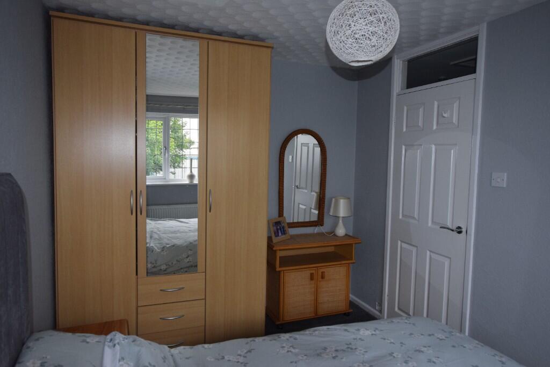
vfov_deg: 53.1
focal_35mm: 24
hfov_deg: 73.7
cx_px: 275
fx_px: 367
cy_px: 184
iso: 800
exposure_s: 1/100
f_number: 5
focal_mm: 16
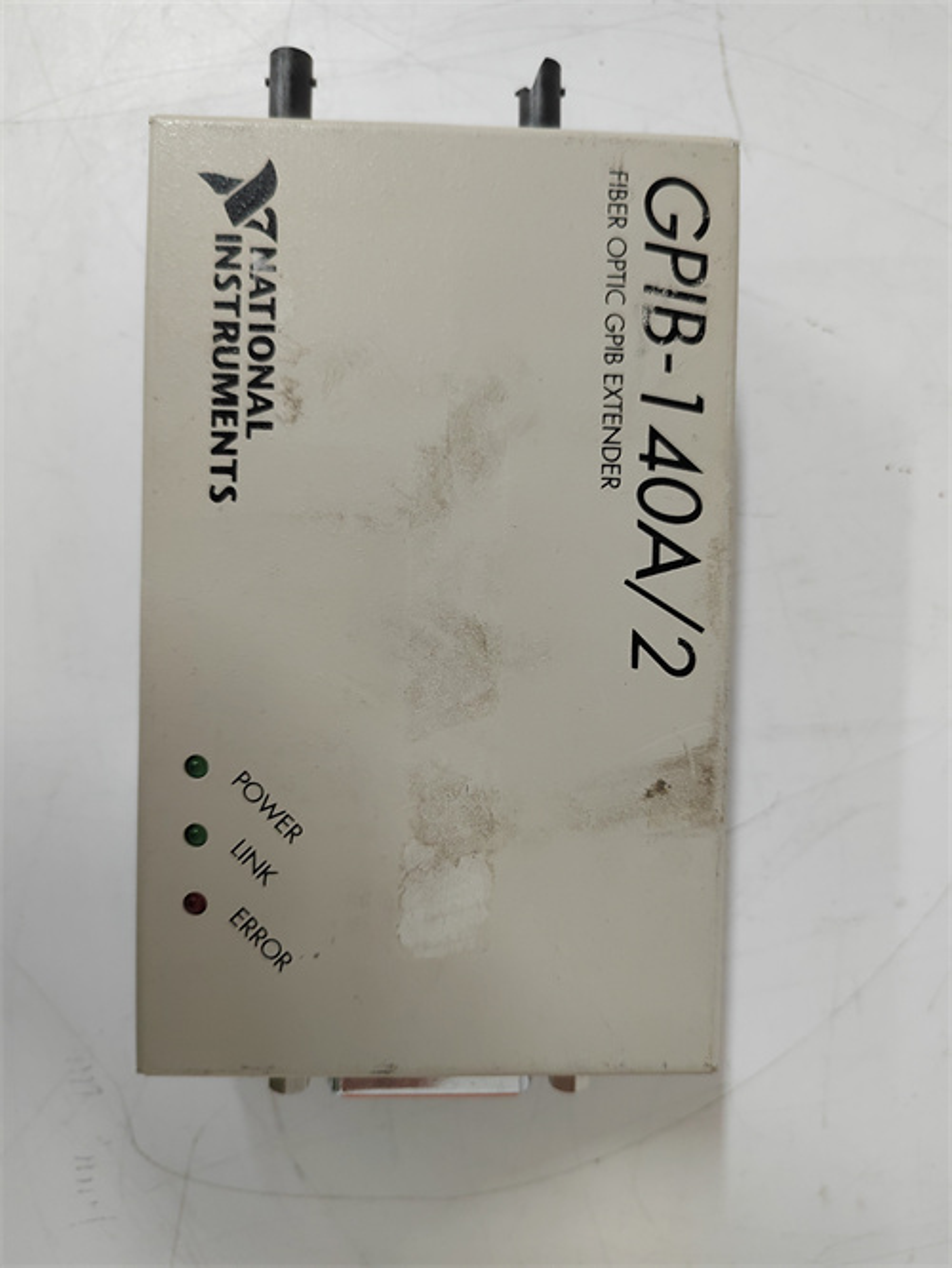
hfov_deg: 58.9
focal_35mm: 23
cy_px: 634
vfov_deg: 73.9
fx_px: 843
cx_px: 476
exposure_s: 1/100
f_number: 1.9
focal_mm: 5.52
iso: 2563
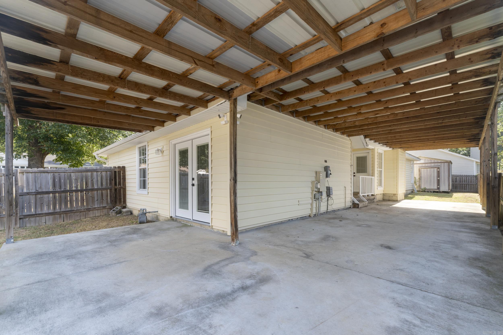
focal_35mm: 15
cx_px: 252
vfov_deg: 77.3
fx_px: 210
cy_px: 168
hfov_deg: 100.4
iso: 200
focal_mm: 10
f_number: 9
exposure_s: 1/13
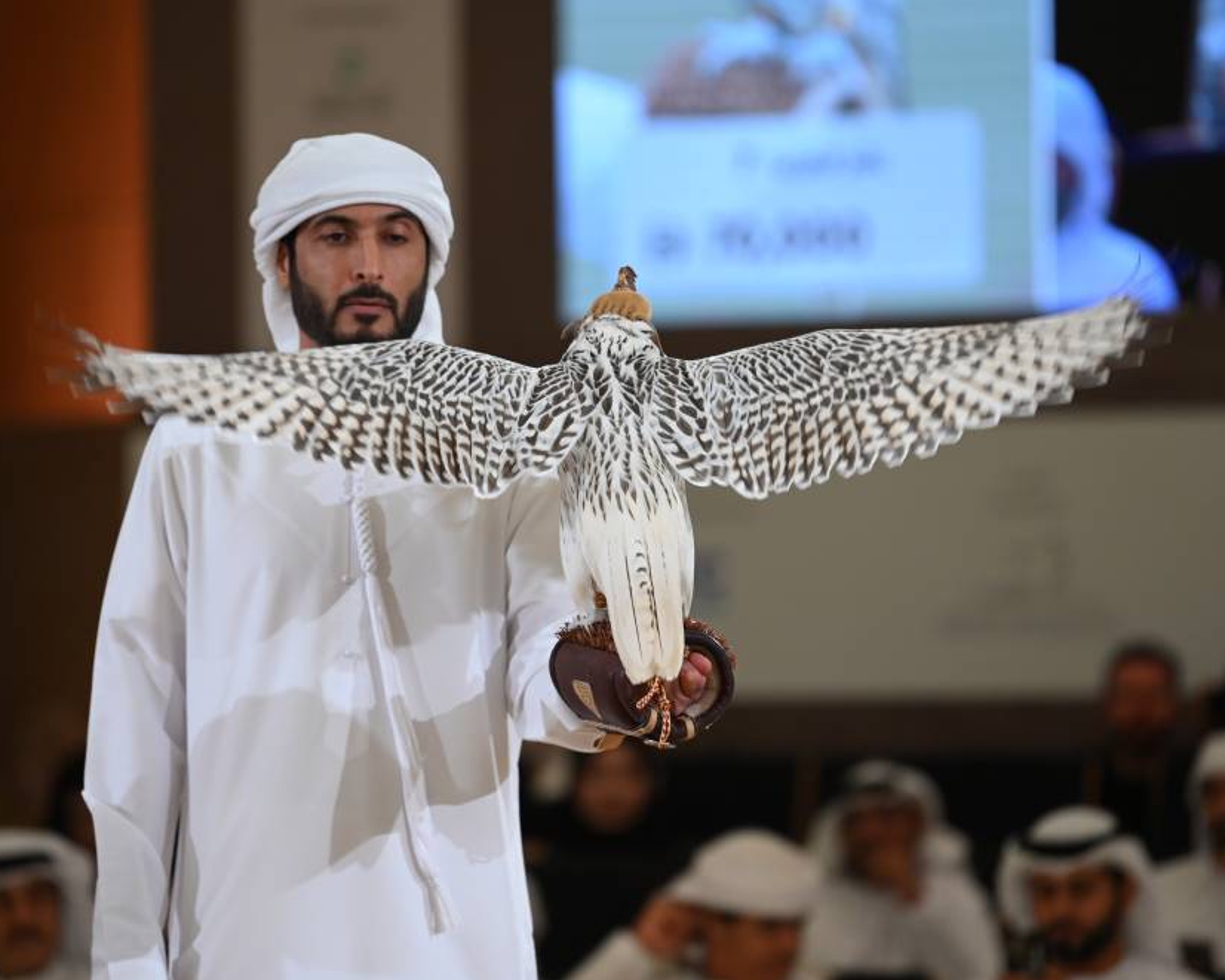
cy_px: 491
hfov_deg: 8.5
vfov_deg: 6.8
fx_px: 8231
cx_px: 565
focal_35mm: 227
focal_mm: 200
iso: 2000
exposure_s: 1/500
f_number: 3.5
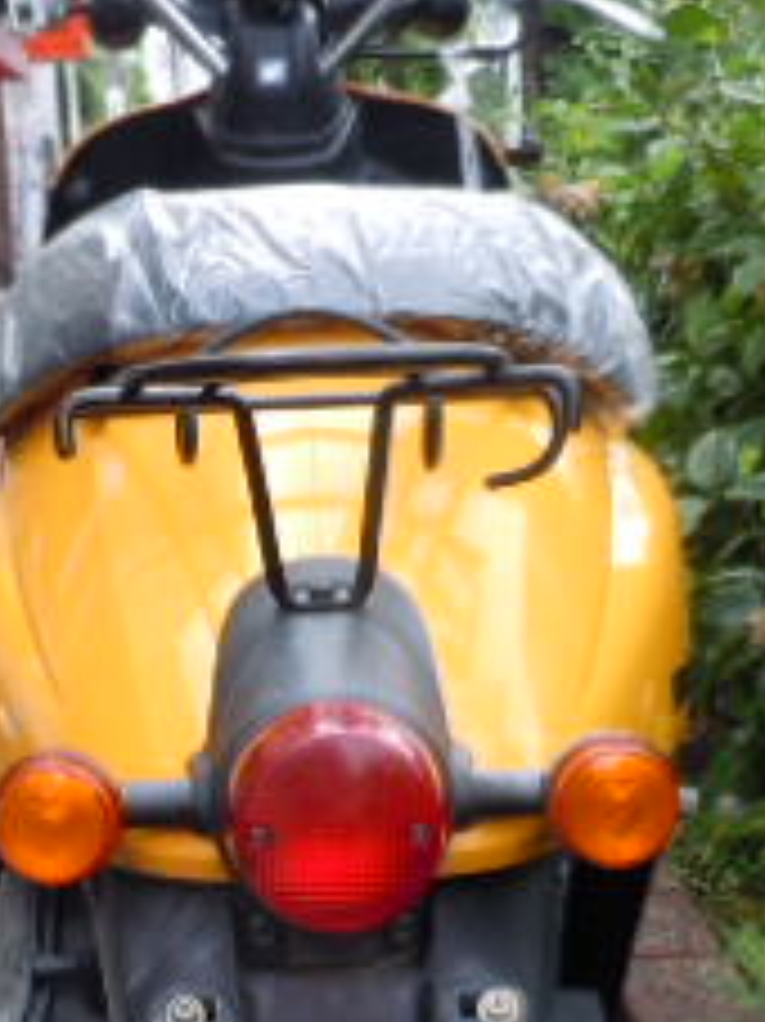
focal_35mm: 79
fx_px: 2330
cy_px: 860
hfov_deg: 18.5
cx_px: 166
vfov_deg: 24.2
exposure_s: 1/160
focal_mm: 5
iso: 100
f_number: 3.7
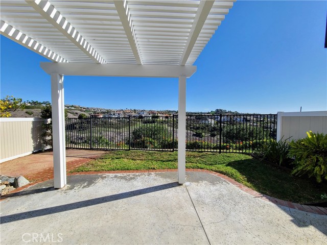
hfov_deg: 106.2
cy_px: 122
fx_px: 123
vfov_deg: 89.9
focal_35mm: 13
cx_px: 164
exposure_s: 1/1869
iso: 50
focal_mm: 2.2
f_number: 2.2
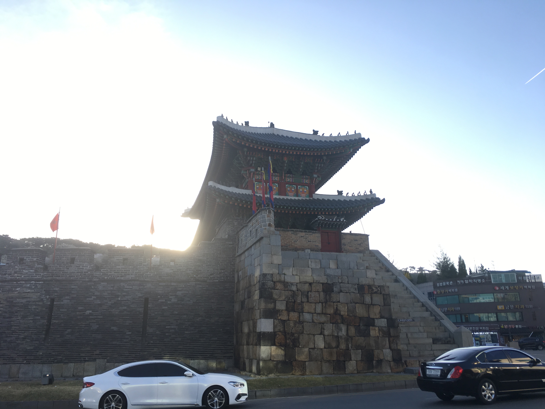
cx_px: 272
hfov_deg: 61.7
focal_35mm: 29
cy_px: 204
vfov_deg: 48.2
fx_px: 457
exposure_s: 1/427
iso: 25
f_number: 2.2
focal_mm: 4.15
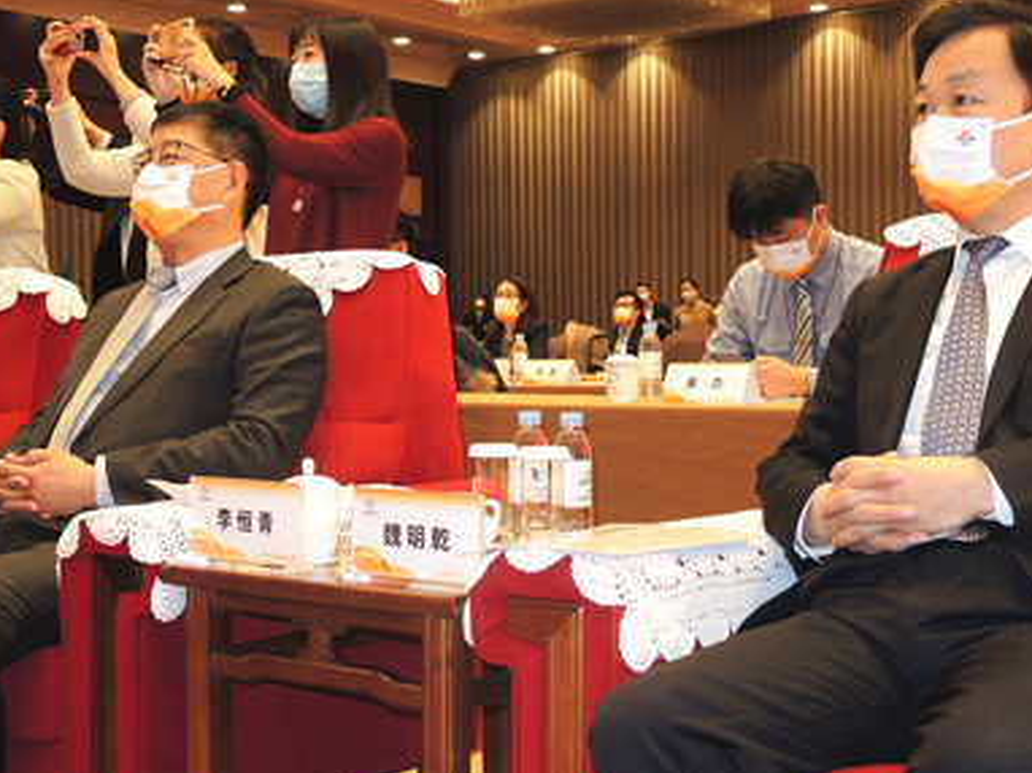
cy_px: 341
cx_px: 475
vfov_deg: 26.5
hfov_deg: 34.9
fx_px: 1639
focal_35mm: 55
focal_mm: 7.6
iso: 100
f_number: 2.2
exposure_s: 1/50
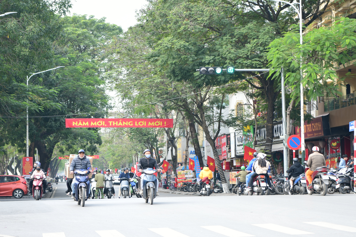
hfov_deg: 19.5
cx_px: 178
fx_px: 1038
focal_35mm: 105
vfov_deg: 13.0
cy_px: 118
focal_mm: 70
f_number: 3.5
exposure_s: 1/200
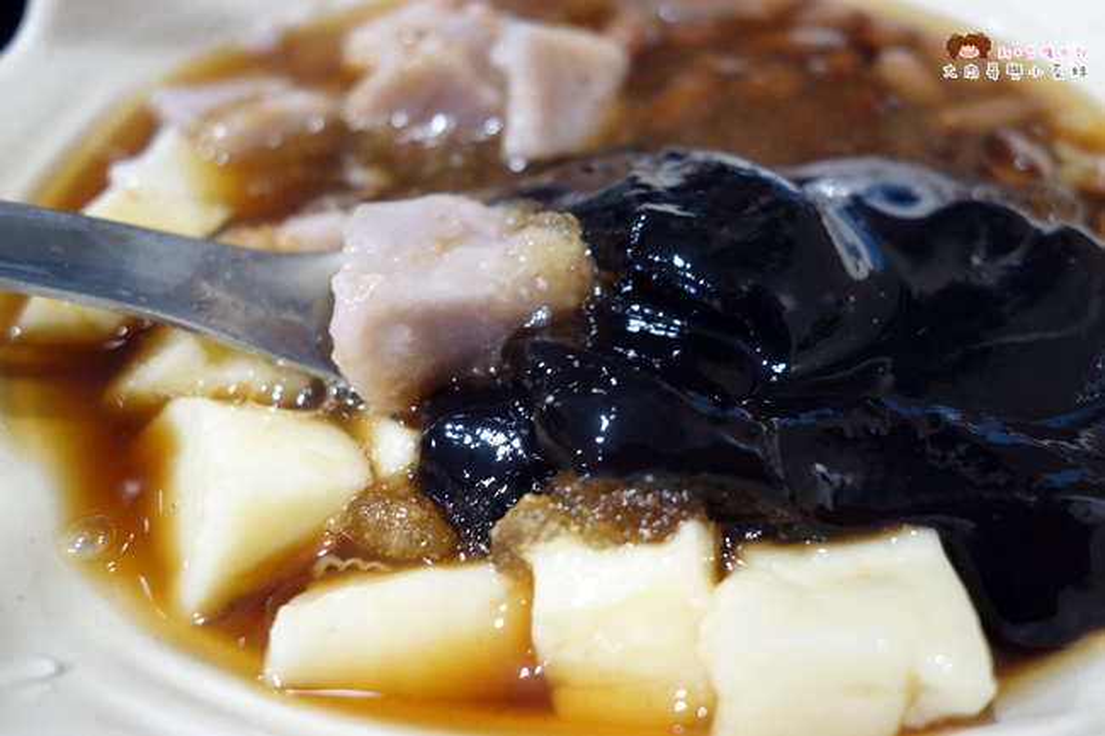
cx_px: 552
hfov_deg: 65.5
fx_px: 859
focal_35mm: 28
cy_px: 368
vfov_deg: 46.4
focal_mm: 10.4
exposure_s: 1/30
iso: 250
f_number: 2.5
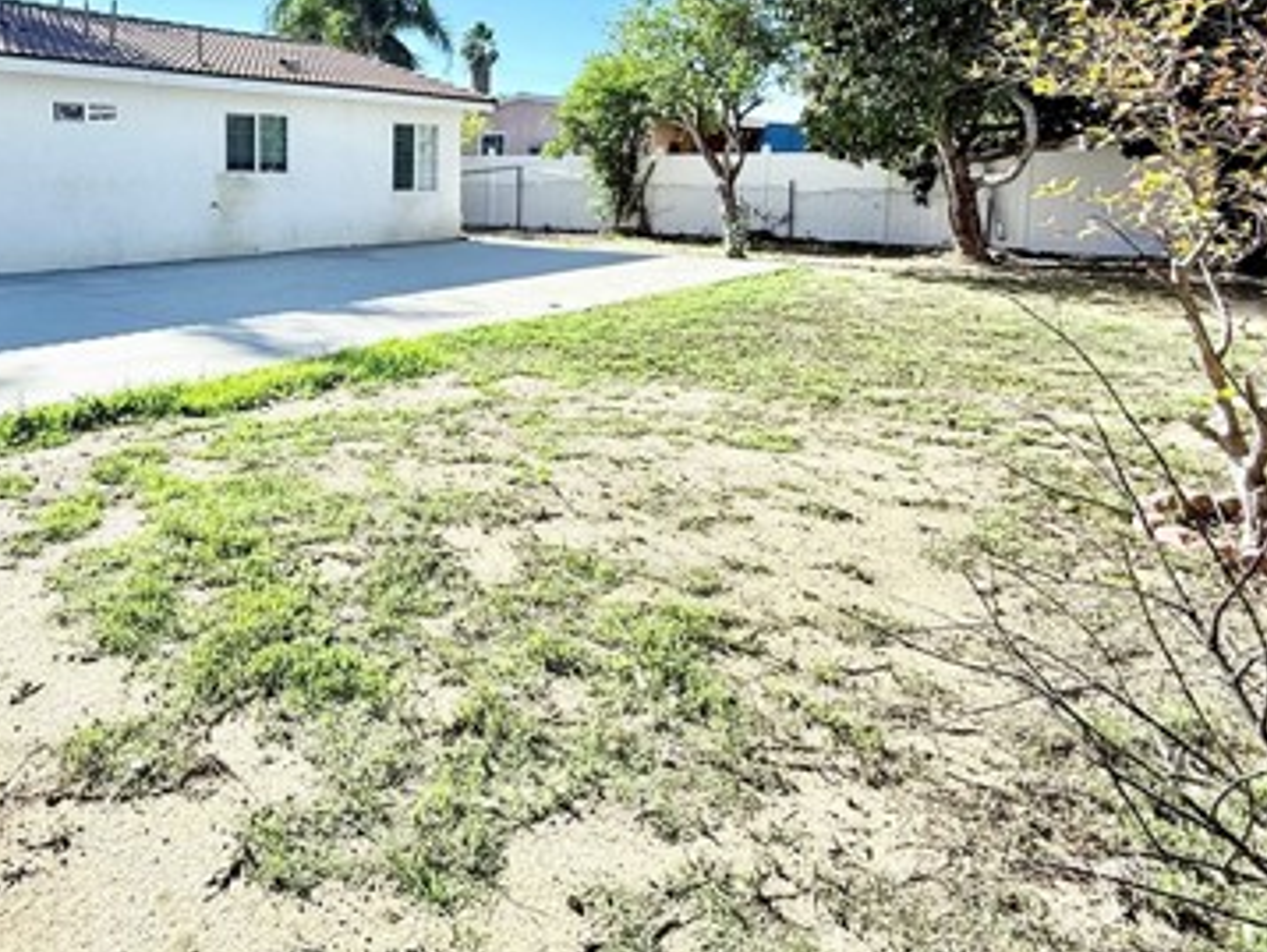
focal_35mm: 25
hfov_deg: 65.7
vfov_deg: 53.2
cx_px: 340
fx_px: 916
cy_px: 276
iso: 50
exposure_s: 1/658
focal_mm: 2.22
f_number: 2.2
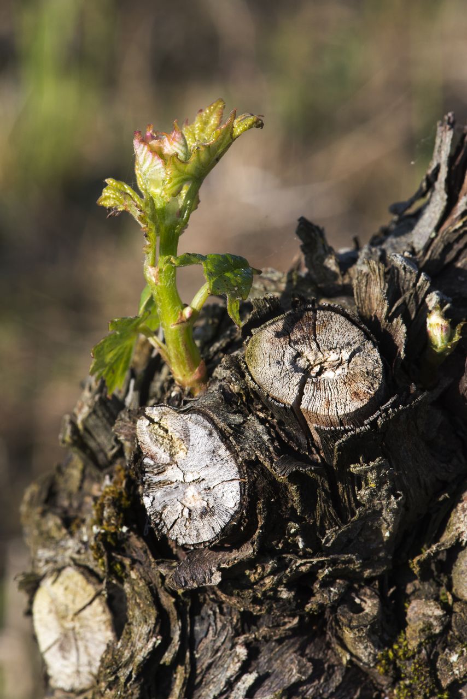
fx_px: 2042
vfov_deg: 19.5
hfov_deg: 13.0
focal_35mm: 105
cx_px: 234
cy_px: 350
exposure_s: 1/250
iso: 500
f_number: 16
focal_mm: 105
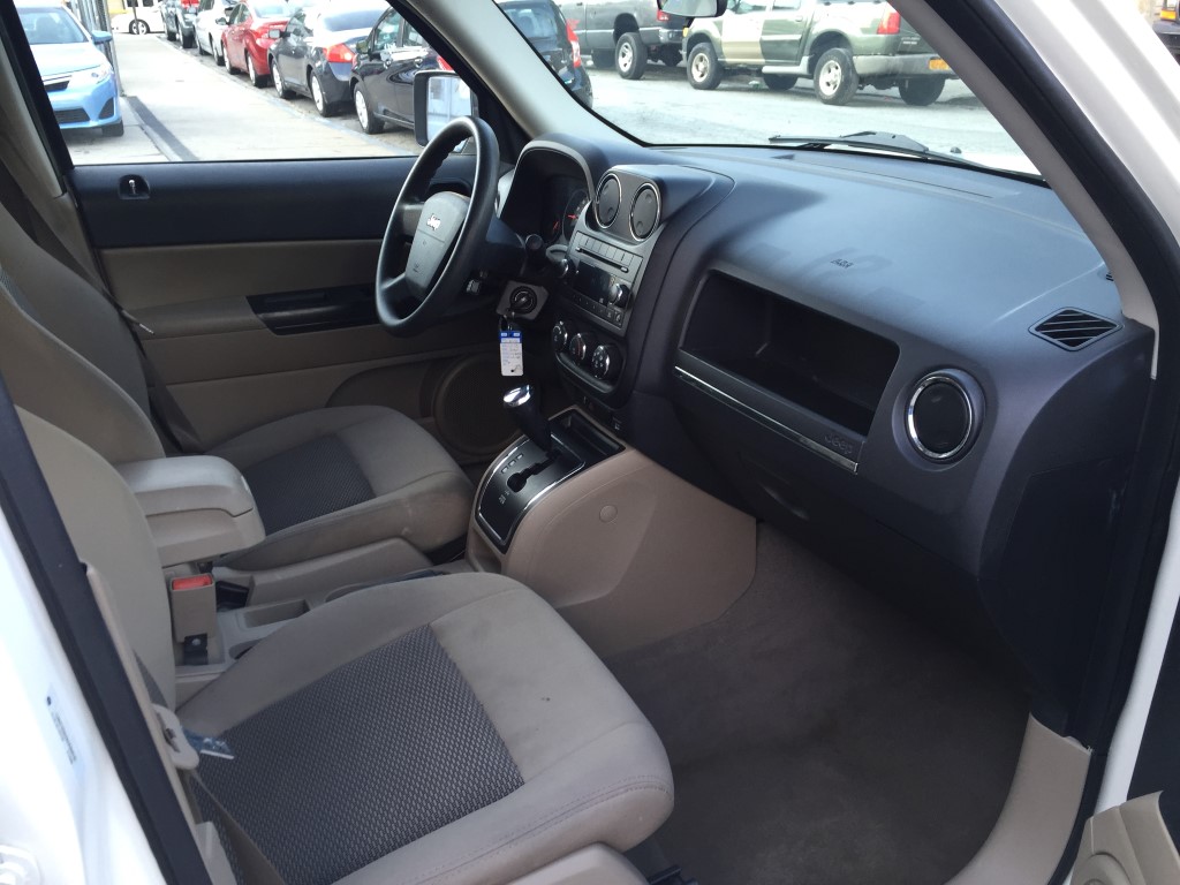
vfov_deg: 48.2
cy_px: 442
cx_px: 590
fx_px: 989
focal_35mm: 29
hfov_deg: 61.7
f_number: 2.2
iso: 40
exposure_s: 1/40
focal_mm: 4.15
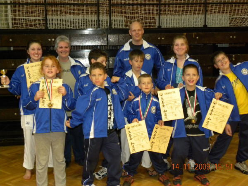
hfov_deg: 41.2
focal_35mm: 46
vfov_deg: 31.5
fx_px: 330
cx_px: 124
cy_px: 93
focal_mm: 8.2
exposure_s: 1/30
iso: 400
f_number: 3.2
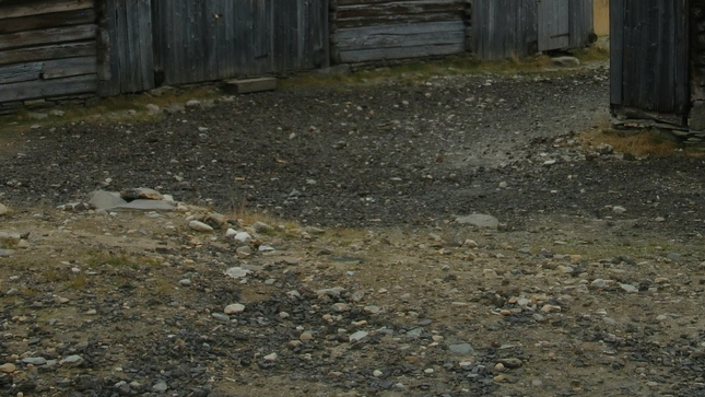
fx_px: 1440
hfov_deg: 27.5
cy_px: -52
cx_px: 421
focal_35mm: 77
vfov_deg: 15.2
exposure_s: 1/125
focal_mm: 6.66
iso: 64
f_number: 3.9
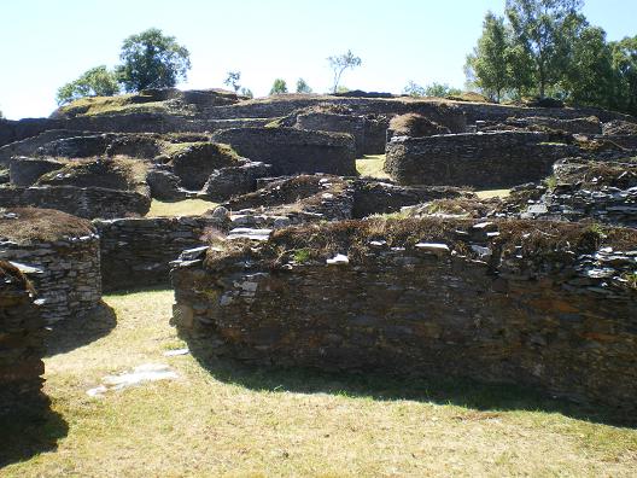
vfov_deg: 32.9
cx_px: 318
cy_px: 239
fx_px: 810
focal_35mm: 44
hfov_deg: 42.9
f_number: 4.9
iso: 64
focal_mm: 7.4
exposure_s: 1/100
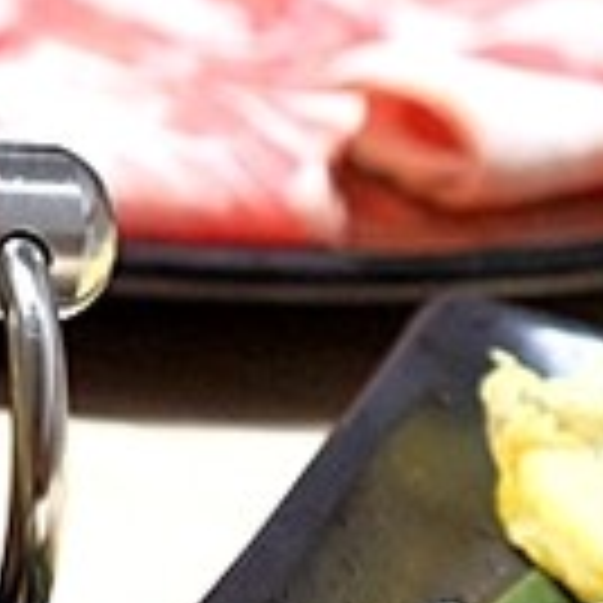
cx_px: -1238
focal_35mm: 189
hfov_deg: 7.9
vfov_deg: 8.8
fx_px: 3725
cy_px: -576
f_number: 2.8
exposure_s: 1/180
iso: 2000
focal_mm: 23
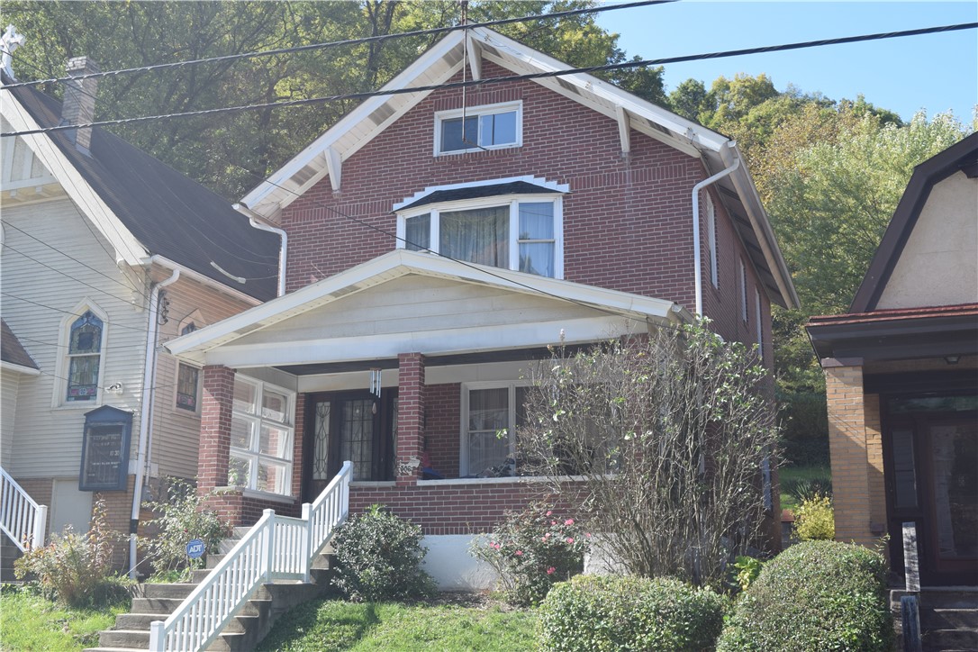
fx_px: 1141
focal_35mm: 42
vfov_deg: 31.9
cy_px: 326
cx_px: 489
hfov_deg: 46.4
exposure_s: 1/250
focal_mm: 28
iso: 250
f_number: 8
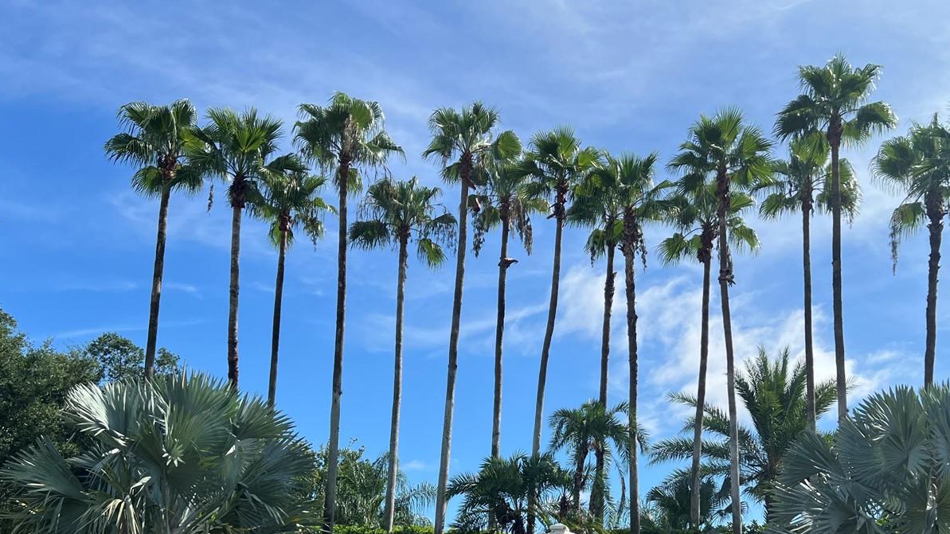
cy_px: 415
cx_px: 568
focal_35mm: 38
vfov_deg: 30.5
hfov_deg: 52.4
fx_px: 957
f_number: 1.5
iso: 50
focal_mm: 5.7
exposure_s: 1/4831
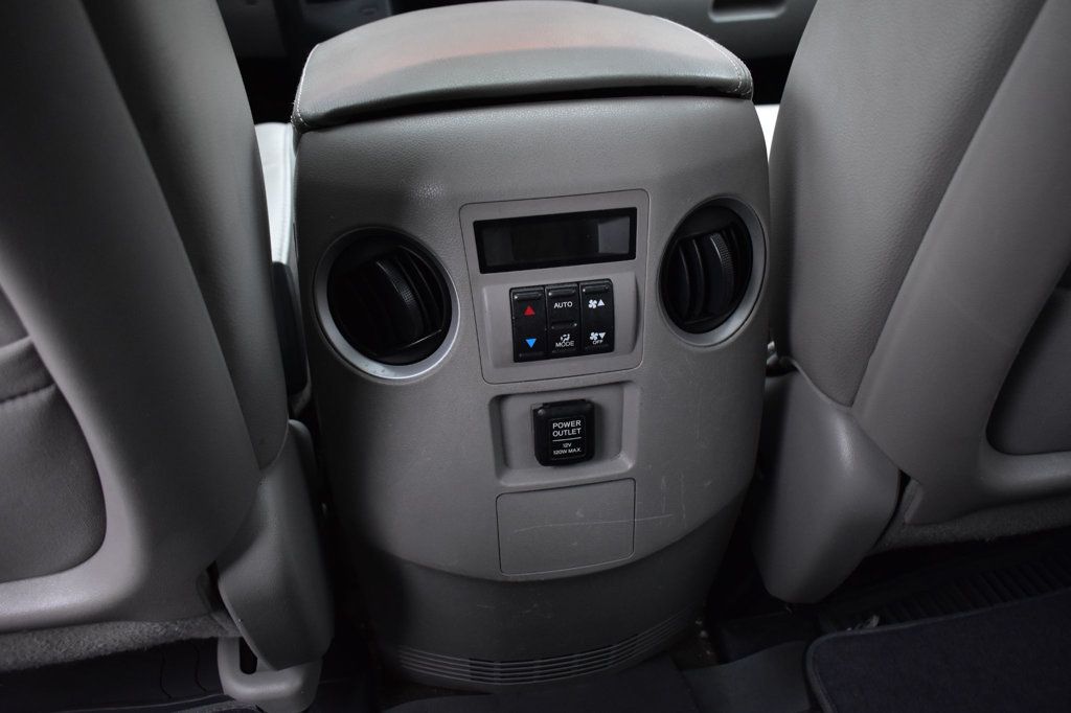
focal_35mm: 30
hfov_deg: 61.9
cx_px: 536
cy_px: 356
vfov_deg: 43.6
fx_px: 892
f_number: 3.8
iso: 1600
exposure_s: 1/10
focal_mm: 20
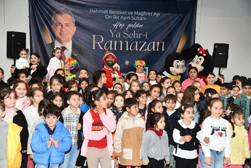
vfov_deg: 28.1
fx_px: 335
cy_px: 84
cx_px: 126
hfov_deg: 41.1
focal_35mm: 48
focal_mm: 48
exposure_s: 1/80
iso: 1250
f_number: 4.5
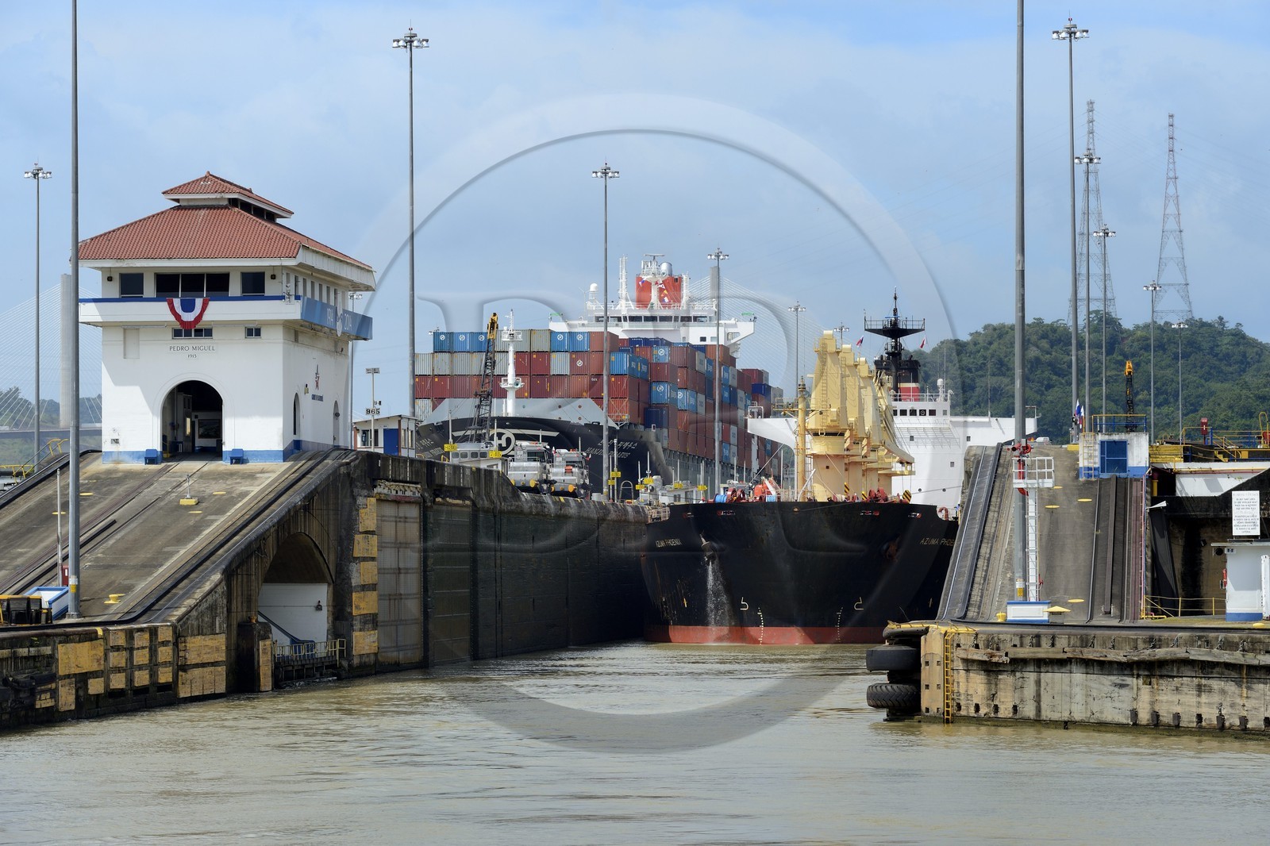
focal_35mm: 140
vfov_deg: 9.8
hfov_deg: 14.7
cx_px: 635
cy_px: 423
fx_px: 4938
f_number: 10
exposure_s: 1/400
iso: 200
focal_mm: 140
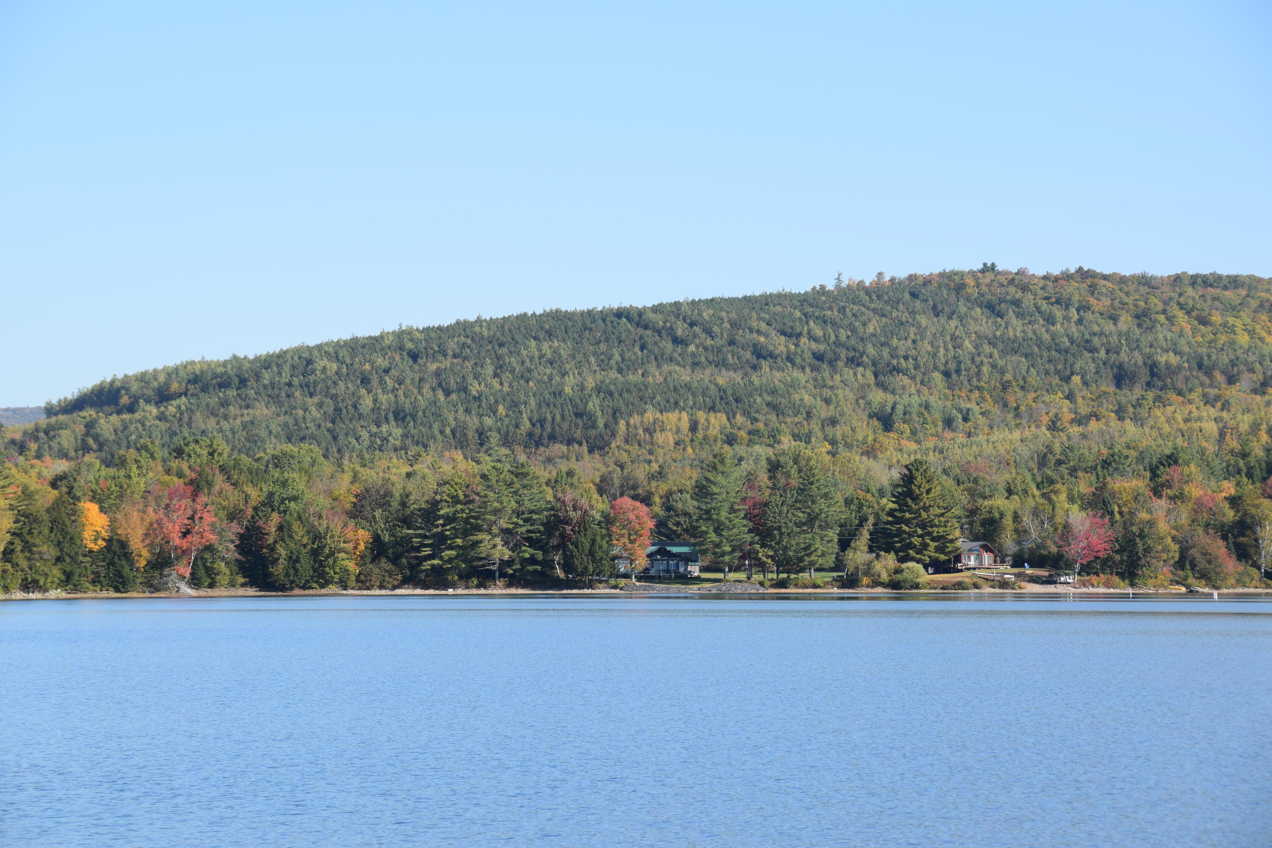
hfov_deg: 15.2
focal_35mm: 135
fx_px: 4770
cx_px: 636
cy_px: 424
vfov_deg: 10.2
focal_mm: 90
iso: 200
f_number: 10
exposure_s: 1/400
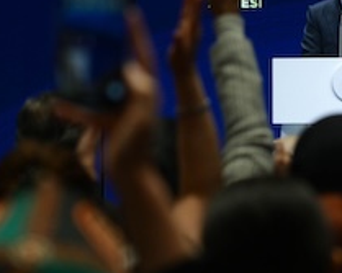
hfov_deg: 5.2
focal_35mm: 374
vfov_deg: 4.1
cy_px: -61
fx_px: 3784
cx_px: 332
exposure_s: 1/160
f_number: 5.6
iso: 2500
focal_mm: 130
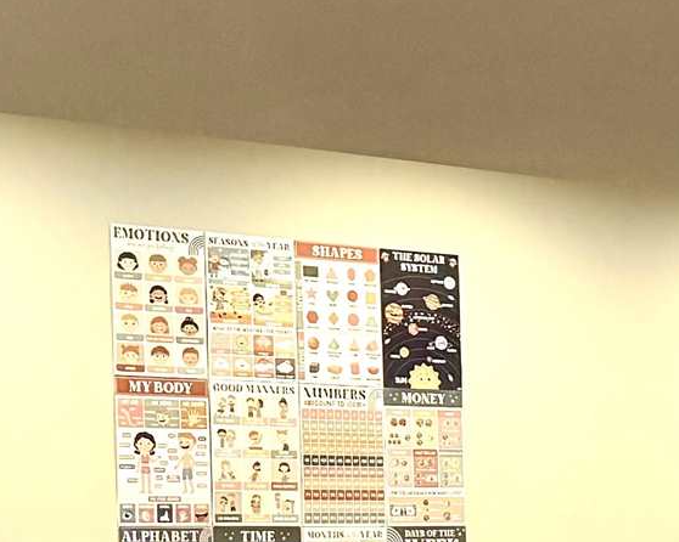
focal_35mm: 129
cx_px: 1122
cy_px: 595
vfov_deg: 11.8
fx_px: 2591
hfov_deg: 13.7
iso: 320
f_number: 1.78
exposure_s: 1/60
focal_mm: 6.76
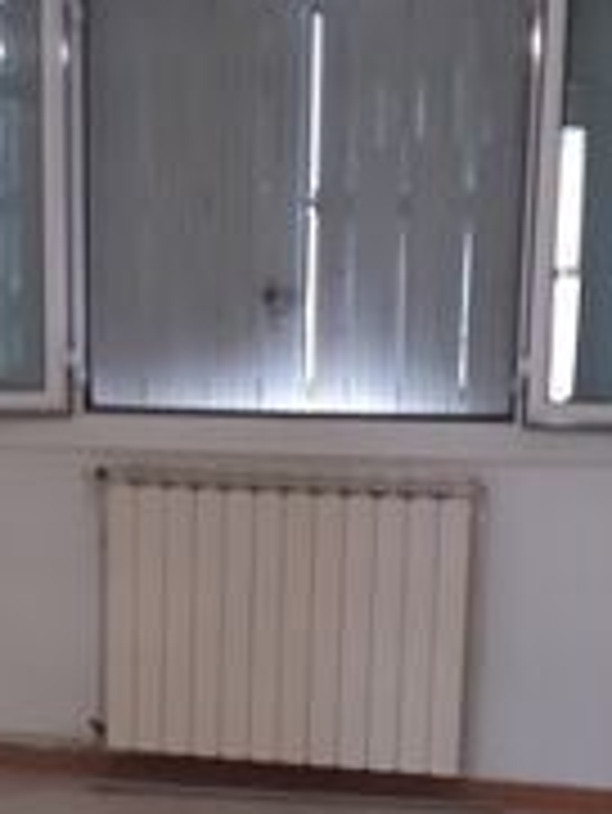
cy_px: 702
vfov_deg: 20.9
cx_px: 144
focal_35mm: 92
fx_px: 2166
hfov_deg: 16.0
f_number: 1.7
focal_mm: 3.92
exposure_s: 1/25
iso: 320
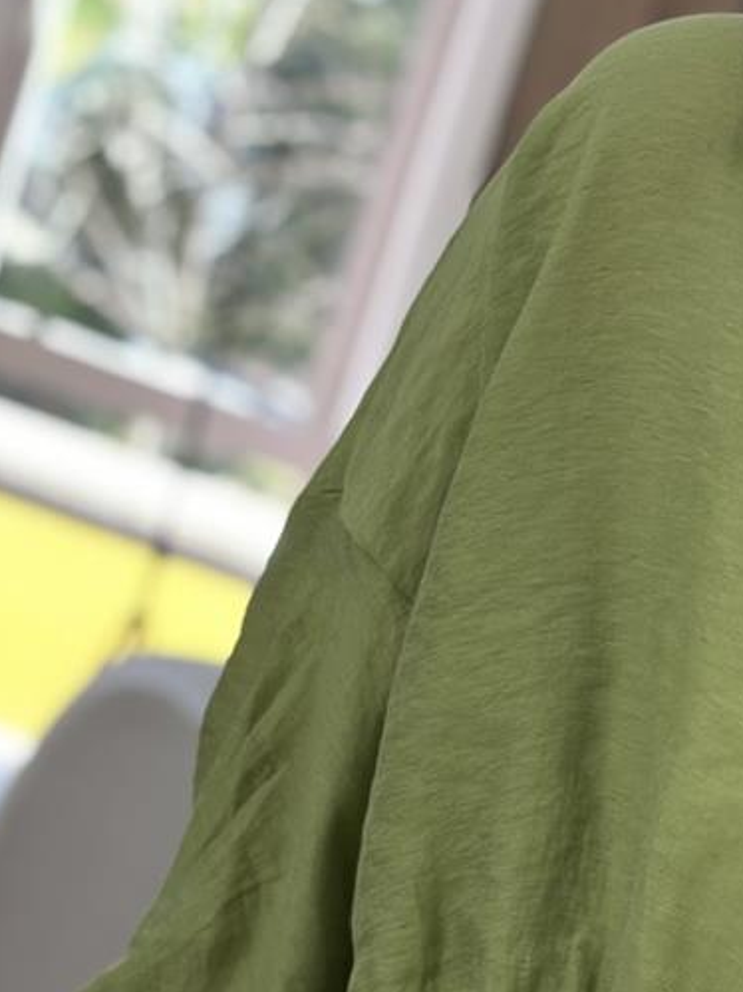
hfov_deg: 9.5
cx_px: 866
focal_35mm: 154
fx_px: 4409
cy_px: 1312
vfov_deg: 12.4
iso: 80
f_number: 1.78
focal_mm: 6.86
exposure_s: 1/188
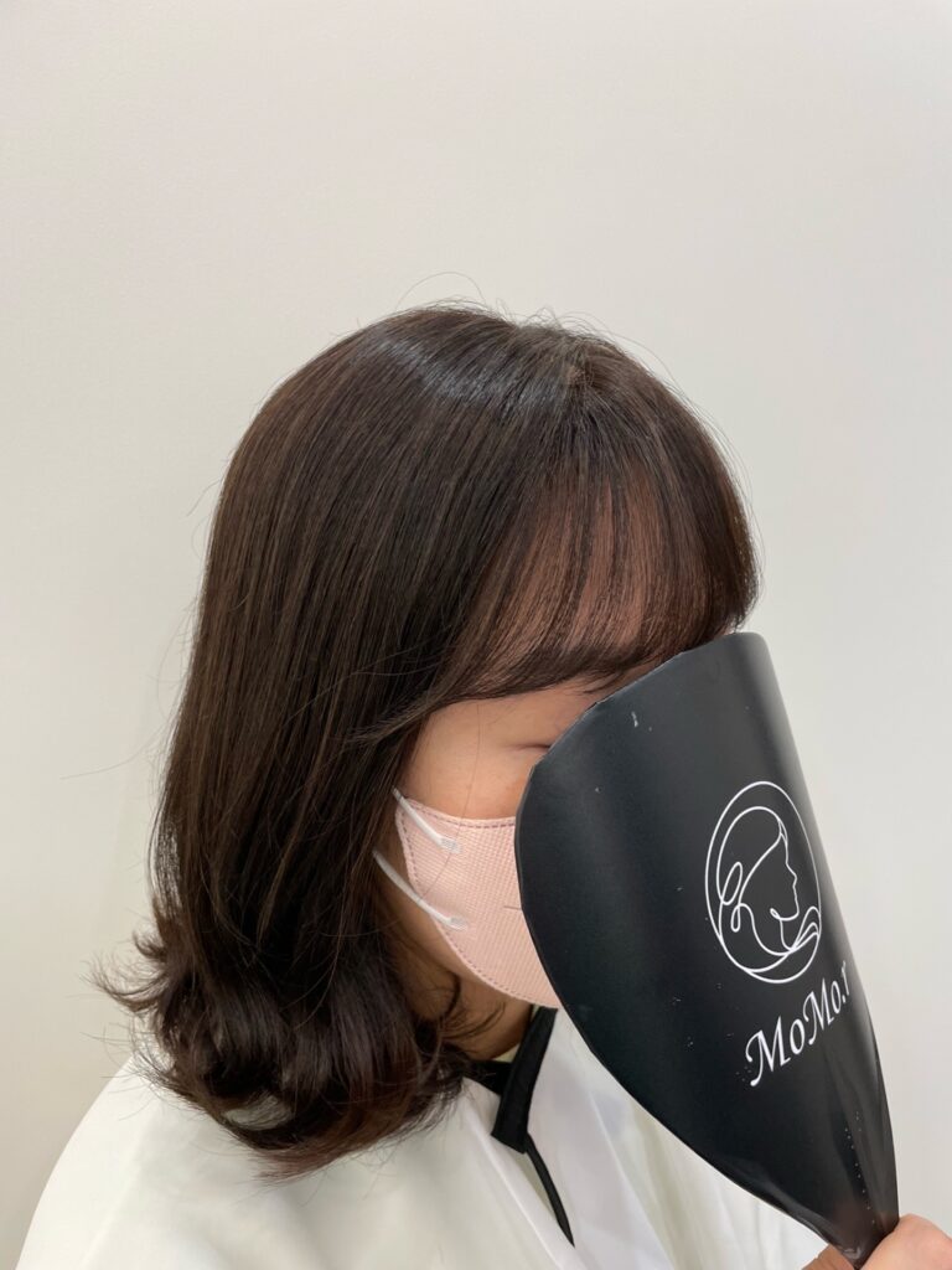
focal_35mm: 26
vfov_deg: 67.3
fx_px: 953
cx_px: 476
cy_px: 635
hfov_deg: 53.1
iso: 64
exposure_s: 1/60
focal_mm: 4.2
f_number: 1.6
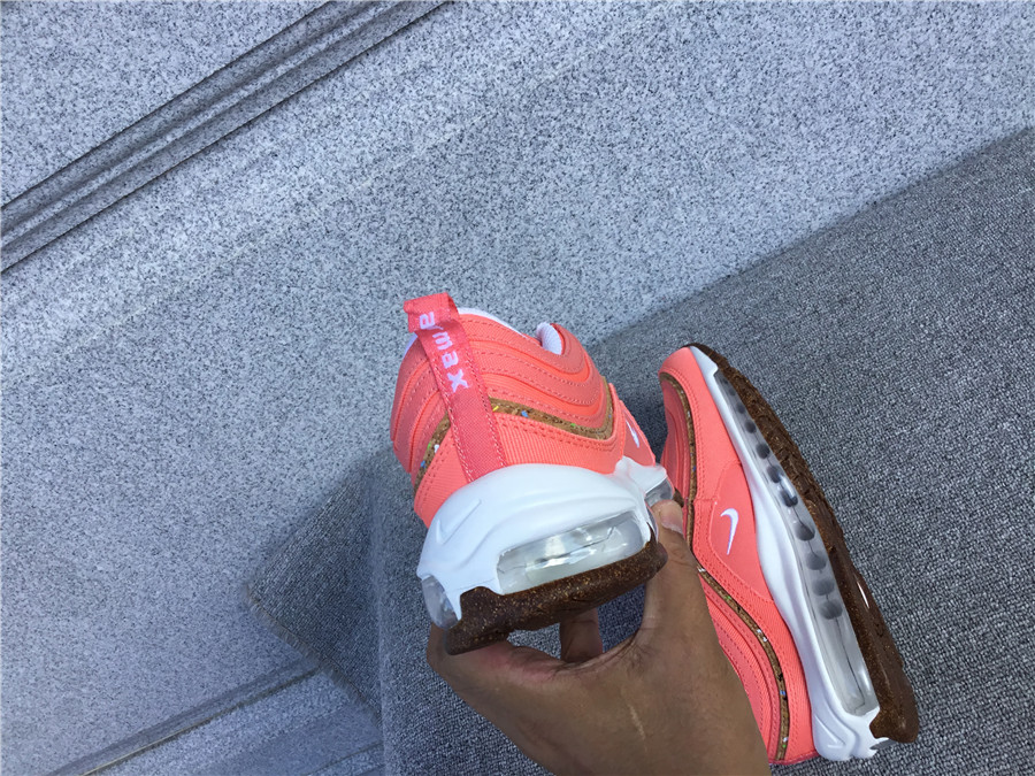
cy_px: 388
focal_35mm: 31
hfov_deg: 58.4
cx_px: 518
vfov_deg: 45.4
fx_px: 927
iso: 25
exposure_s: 1/292
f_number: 2.4
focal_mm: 3.3
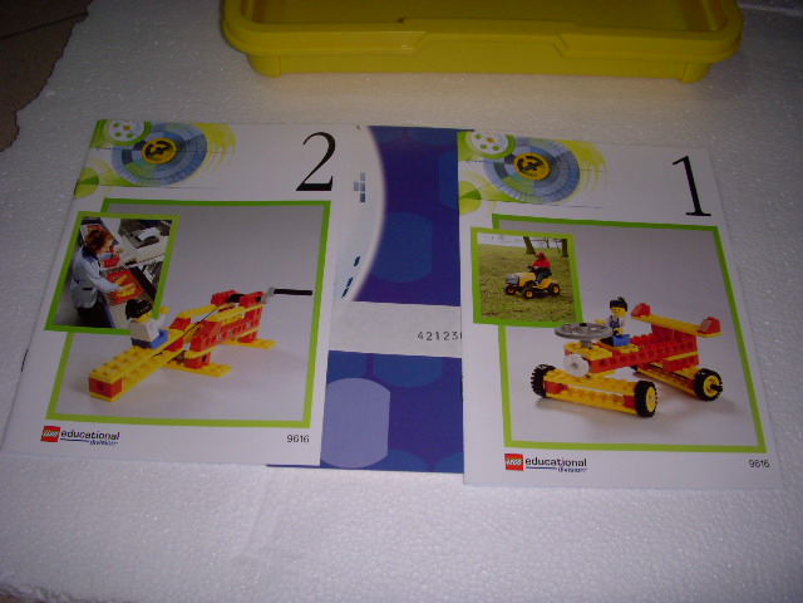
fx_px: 881
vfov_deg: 37.7
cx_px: 402
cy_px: 302
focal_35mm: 38
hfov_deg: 49.0
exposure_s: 1/30
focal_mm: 6.3
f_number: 3.3
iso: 100
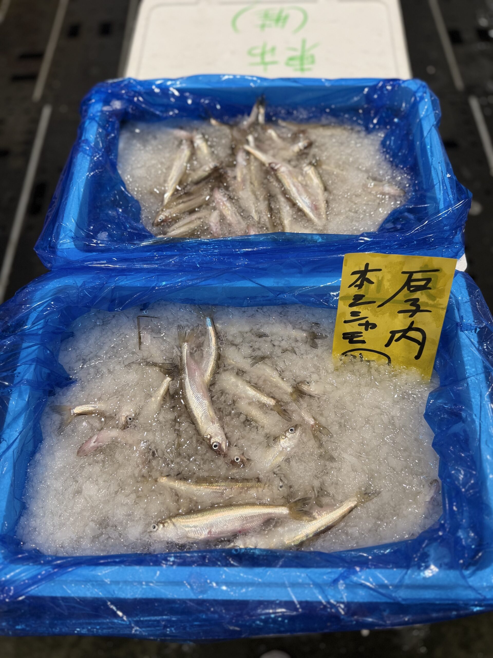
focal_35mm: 24
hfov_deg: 56.8
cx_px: 246
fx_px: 456
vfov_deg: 71.6
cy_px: 329
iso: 80
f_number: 1.78
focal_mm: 6.76
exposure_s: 1/100
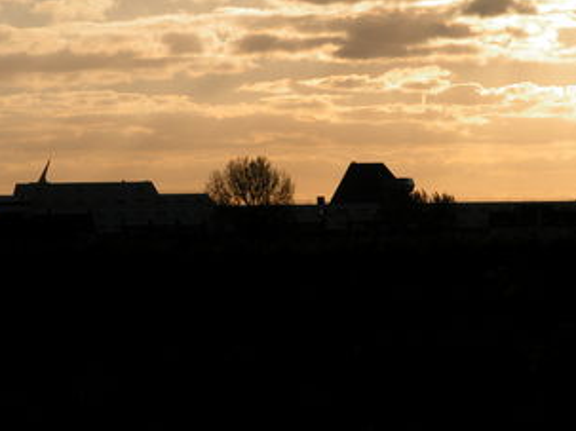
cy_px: 159
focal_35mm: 268
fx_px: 4458
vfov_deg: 5.5
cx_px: 300
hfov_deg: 7.4
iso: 100
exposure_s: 1/1179
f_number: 7.2
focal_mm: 52.4
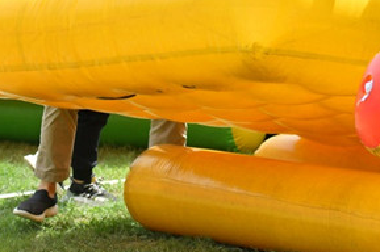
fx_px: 3068
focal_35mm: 291
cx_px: 383
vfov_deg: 4.7
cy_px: -61
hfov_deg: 7.1
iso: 250
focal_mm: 70
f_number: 2.8
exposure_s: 1/5000
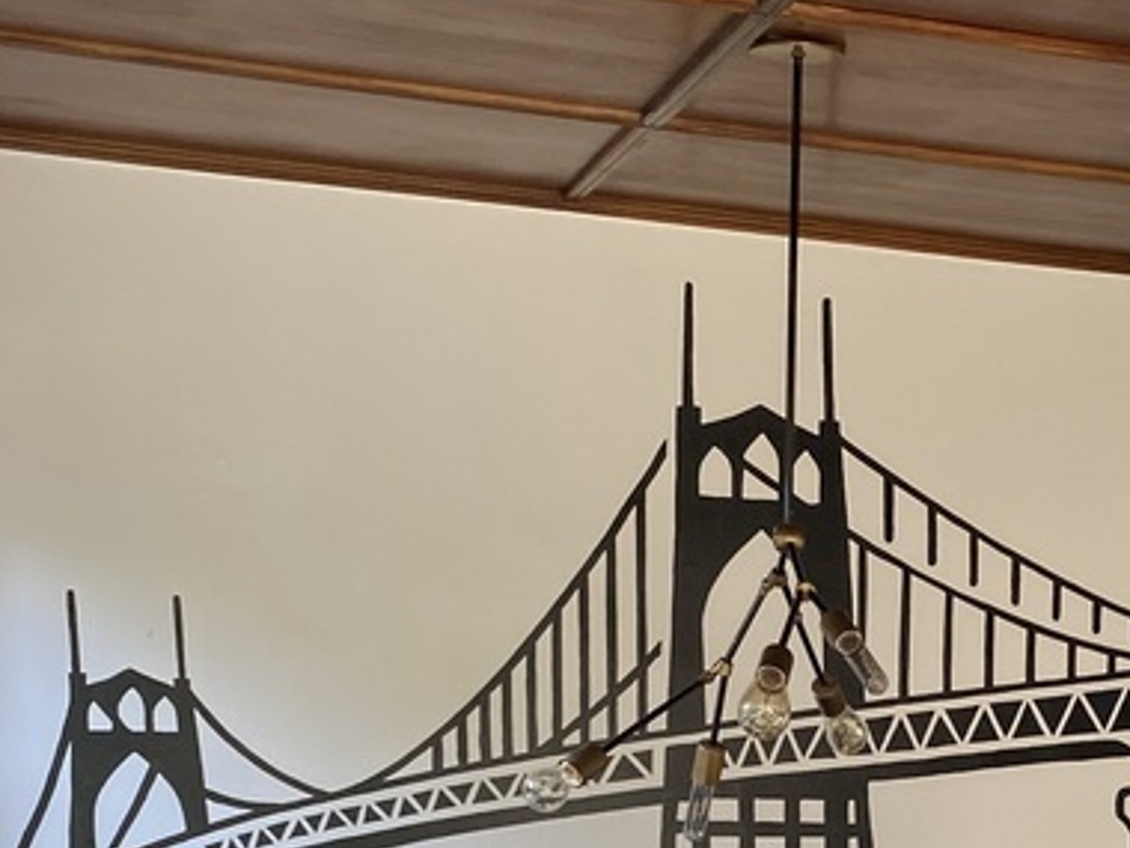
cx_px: 1121
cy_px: 1062
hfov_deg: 26.4
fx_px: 2285
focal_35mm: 70
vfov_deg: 19.6
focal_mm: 4.25
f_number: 1.8
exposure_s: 1/121
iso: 125
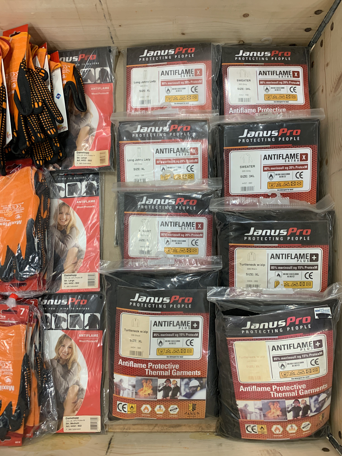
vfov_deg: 67.3
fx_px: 343
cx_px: 171
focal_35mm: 26
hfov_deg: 53.1
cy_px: 228
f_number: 1.8
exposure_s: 1/95
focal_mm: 4.25
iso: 100
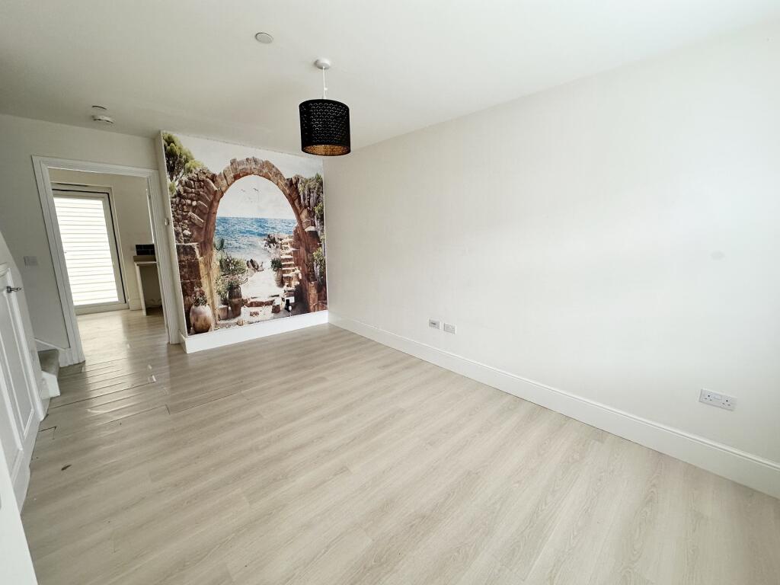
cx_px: 390
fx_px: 315
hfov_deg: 102.1
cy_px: 292
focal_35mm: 14
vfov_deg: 85.7
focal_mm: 2.22
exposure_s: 1/100
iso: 125
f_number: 2.2
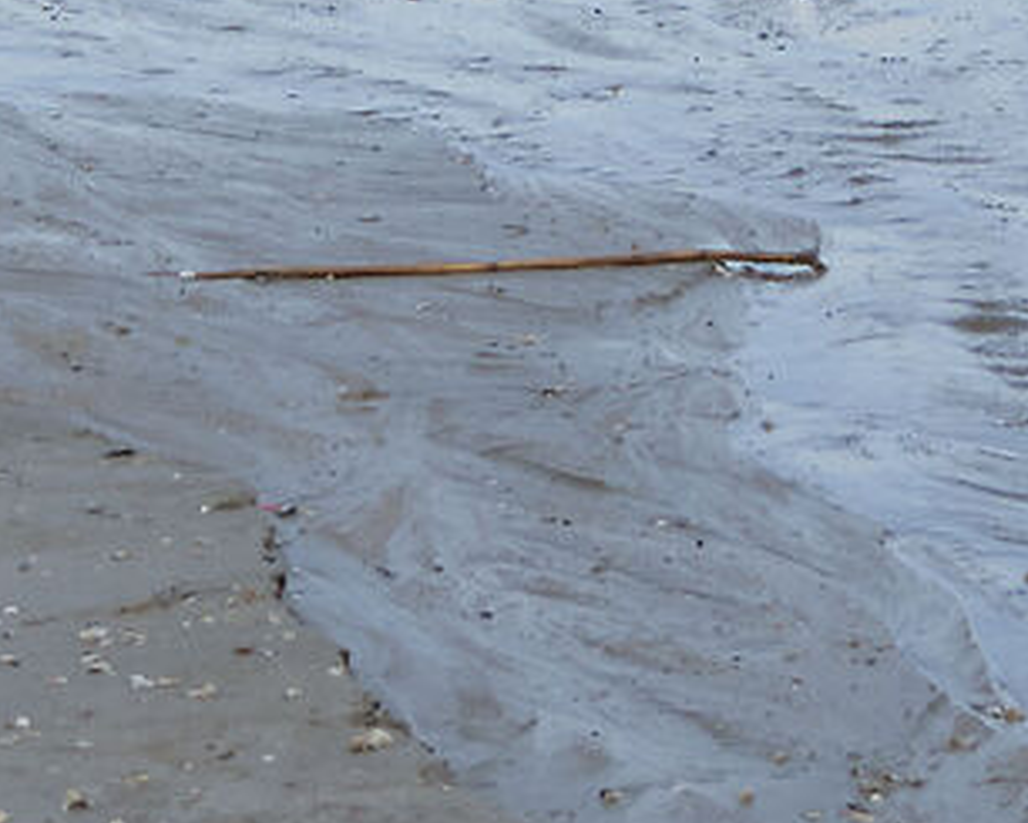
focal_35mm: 243
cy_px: -642
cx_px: 820
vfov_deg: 6.2
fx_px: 7396
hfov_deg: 7.9
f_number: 4
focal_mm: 22.3
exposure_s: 1/500
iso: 160
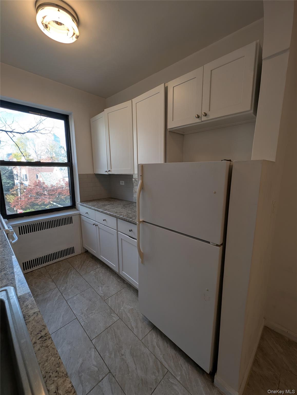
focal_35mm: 13
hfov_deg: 90.1
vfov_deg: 106.1
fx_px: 148
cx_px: 148
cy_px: 198
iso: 35
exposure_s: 1/120
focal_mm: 1.95
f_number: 2.2
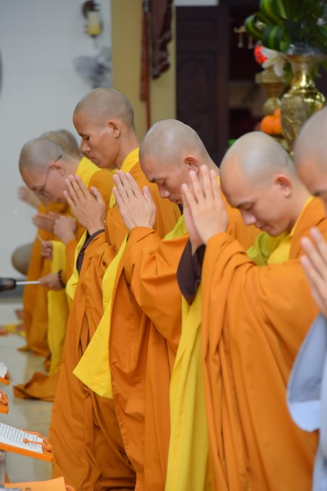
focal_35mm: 120
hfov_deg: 11.4
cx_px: 164
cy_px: 246
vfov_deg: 17.1
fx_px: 1636
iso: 1250
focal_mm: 120
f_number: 4.5
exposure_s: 1/125
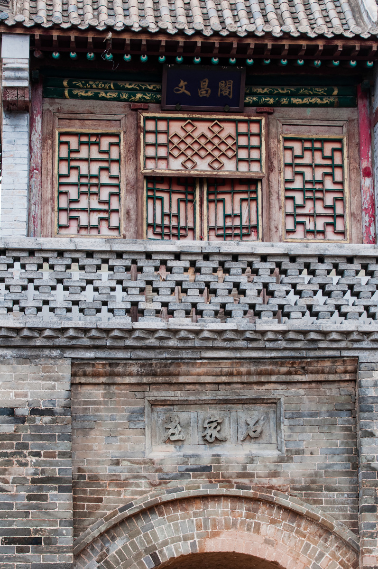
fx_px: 1658
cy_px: 284
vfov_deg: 19.5
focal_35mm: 105
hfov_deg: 13.0
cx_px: 189
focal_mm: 70
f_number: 4
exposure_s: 1/320
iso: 200
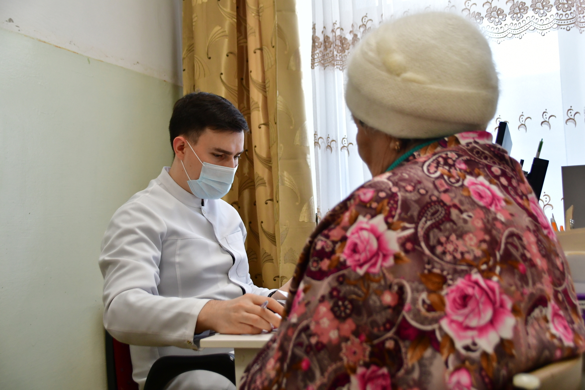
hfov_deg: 41.1
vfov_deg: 28.1
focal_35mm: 48
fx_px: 780
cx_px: 292
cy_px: 195
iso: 800
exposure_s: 1/160
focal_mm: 32
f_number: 4.2
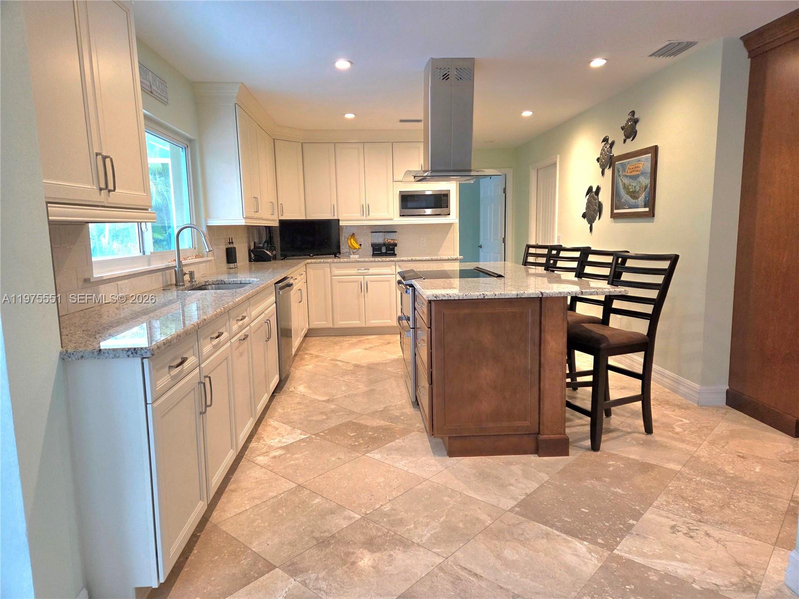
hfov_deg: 73.9
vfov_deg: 58.9
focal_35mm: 23
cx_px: 400
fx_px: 531
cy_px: 300
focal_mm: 5.4
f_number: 1.8
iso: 400
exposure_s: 1/120
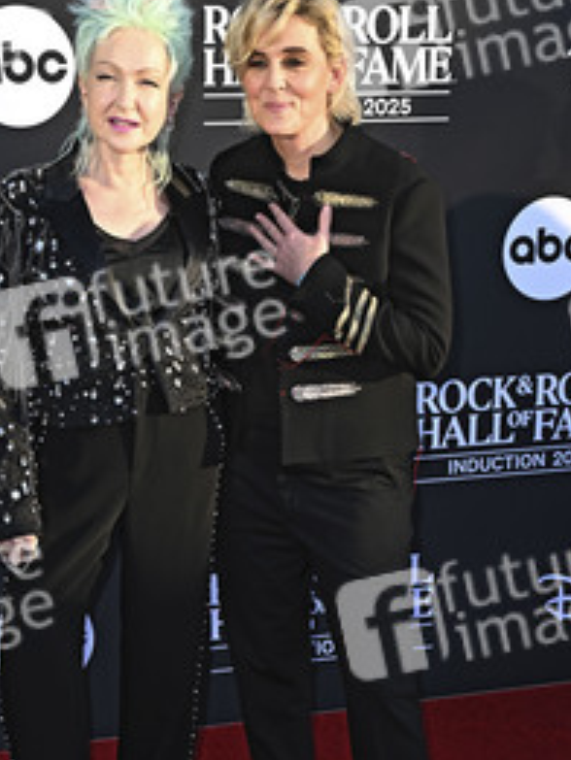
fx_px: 1231
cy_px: 466
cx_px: 221
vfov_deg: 34.2
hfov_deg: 26.1
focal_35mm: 56
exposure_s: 1/320
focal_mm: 38
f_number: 8
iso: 320
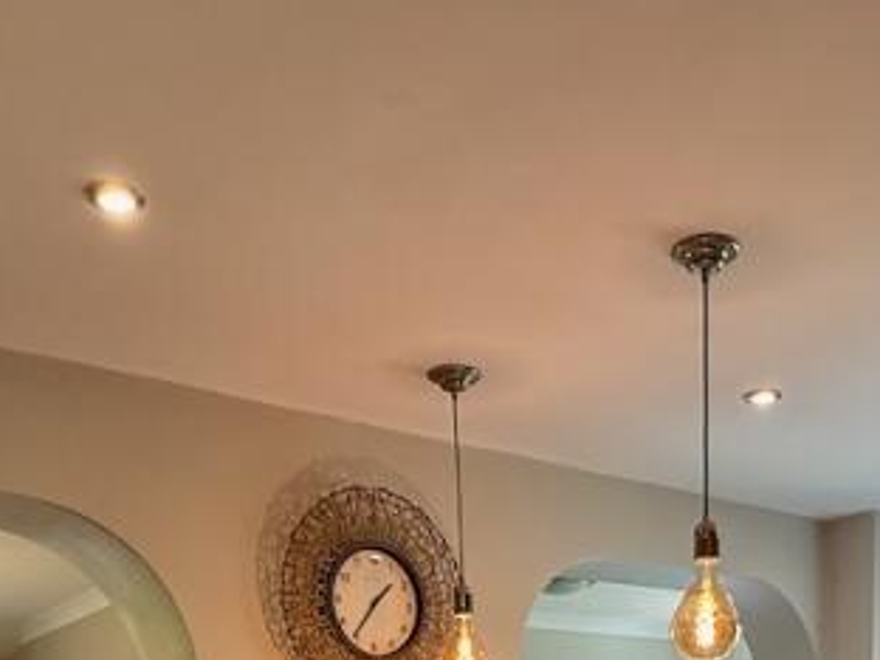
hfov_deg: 41.0
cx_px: 533
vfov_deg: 24.9
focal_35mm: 46
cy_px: 967
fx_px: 1169
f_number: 2.2
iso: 125
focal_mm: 2.22
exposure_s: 1/100
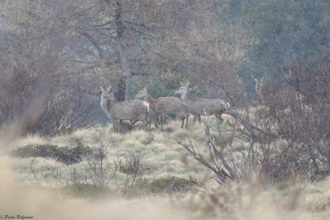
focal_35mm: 550
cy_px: 110
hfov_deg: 3.7
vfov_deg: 2.5
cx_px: 165
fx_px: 5043
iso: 6400
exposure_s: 1/640
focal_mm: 550
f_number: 8
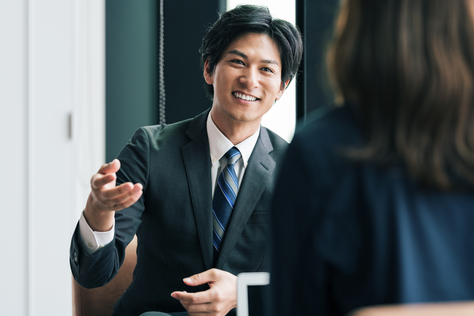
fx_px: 1382
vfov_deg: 13.0
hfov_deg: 19.5
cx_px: 237
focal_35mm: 105
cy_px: 158
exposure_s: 1/200
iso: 250
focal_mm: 105
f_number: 2.8
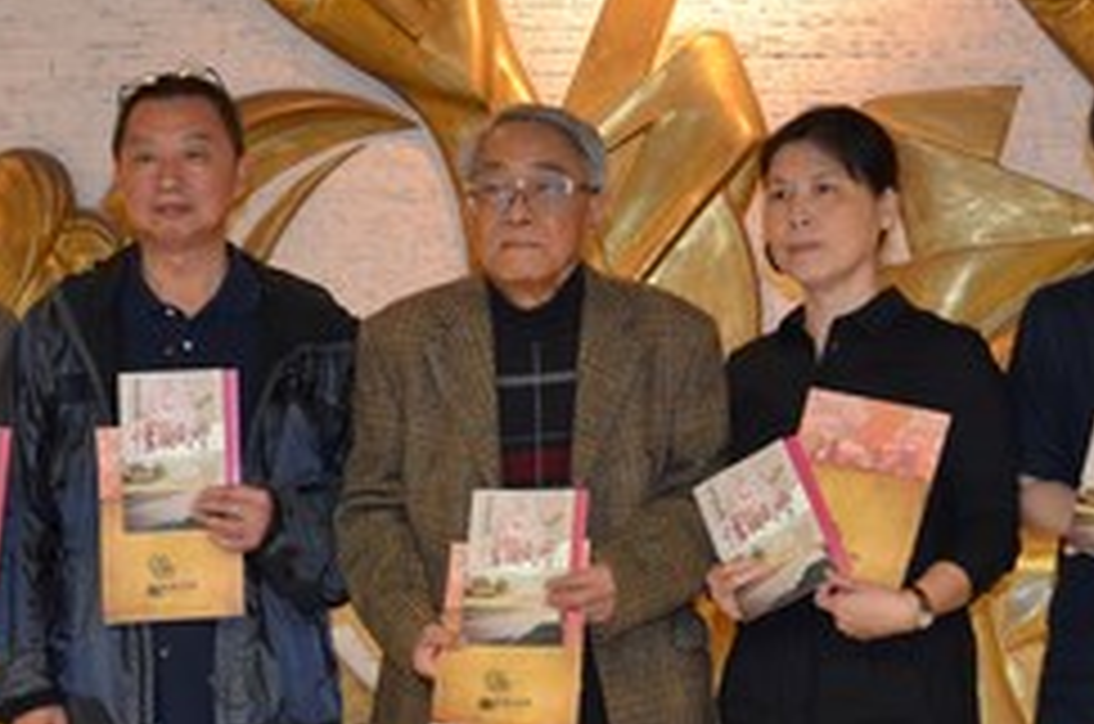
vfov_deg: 15.6
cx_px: 387
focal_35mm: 87
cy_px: 499
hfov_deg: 23.3
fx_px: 2639
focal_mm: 22
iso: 640
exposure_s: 1/60
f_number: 3.8
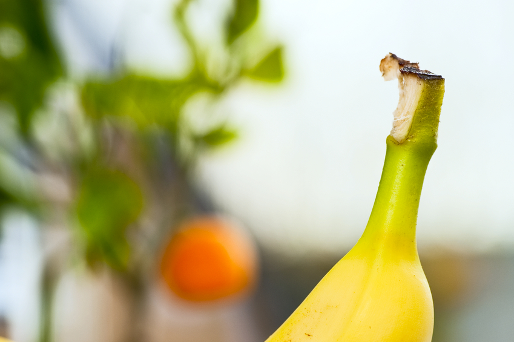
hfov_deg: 11.9
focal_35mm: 173
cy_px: 266
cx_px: 222
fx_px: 2469
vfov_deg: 7.9
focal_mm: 105
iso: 200
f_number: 5.6
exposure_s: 1/100
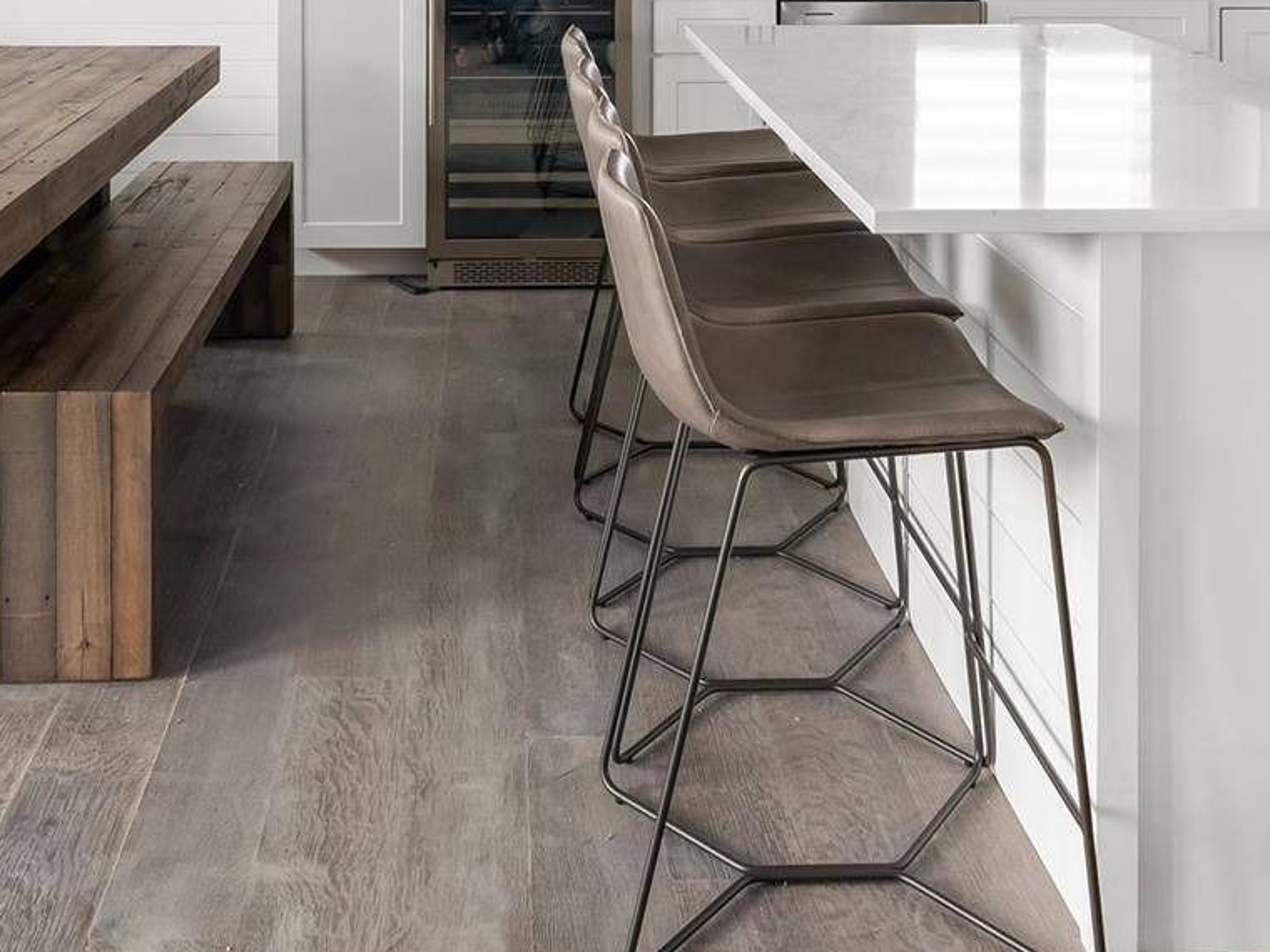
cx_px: 520
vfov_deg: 30.0
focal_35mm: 44
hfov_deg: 42.8
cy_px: -58
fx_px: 1614
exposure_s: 1/6
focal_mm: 17
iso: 320
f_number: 7.1
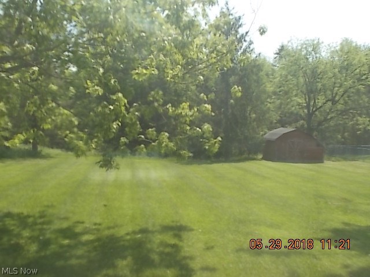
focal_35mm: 39
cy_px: 138
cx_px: 185
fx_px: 417
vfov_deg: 36.8
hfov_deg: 47.9
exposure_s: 1/200
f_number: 3.9
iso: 80
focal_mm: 6.9
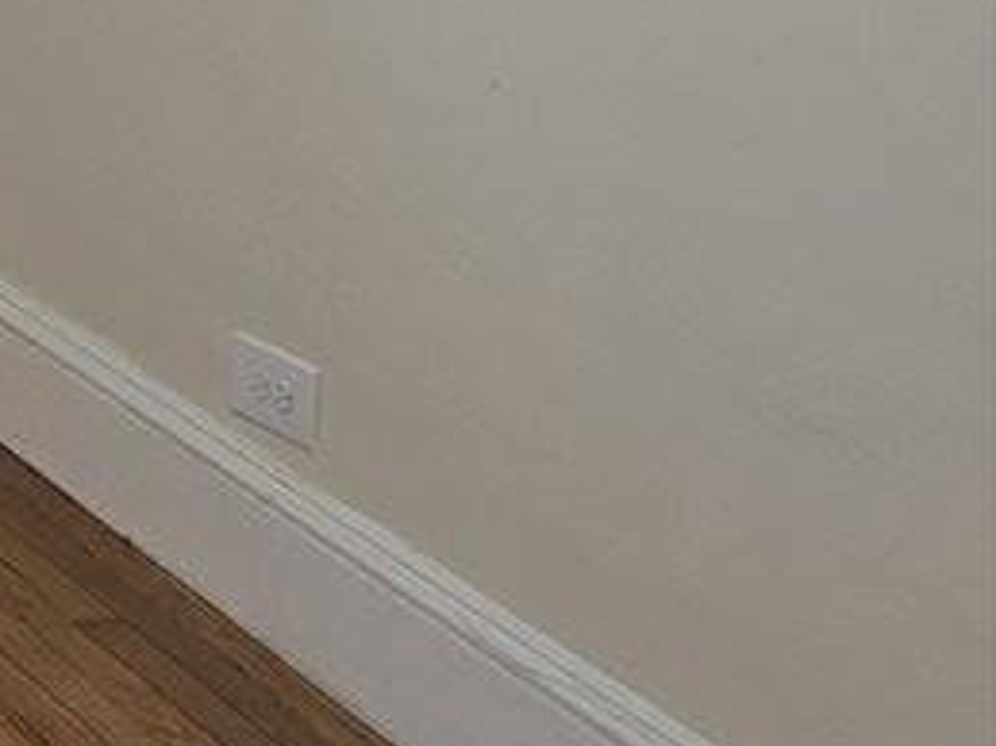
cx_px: -961
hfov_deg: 16.6
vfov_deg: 15.6
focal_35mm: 91
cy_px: -150
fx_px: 2617
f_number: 1.7
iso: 125
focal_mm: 6.3
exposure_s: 1/120
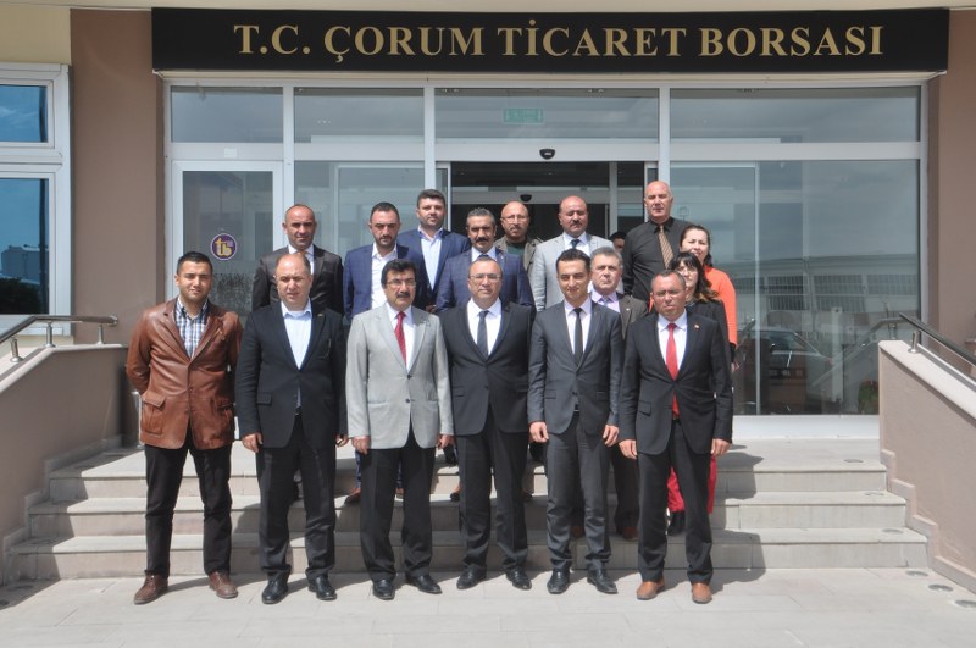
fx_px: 1137
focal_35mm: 42
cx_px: 488
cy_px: 324
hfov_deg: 46.5
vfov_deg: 31.8
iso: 200
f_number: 9
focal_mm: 28
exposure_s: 1/320
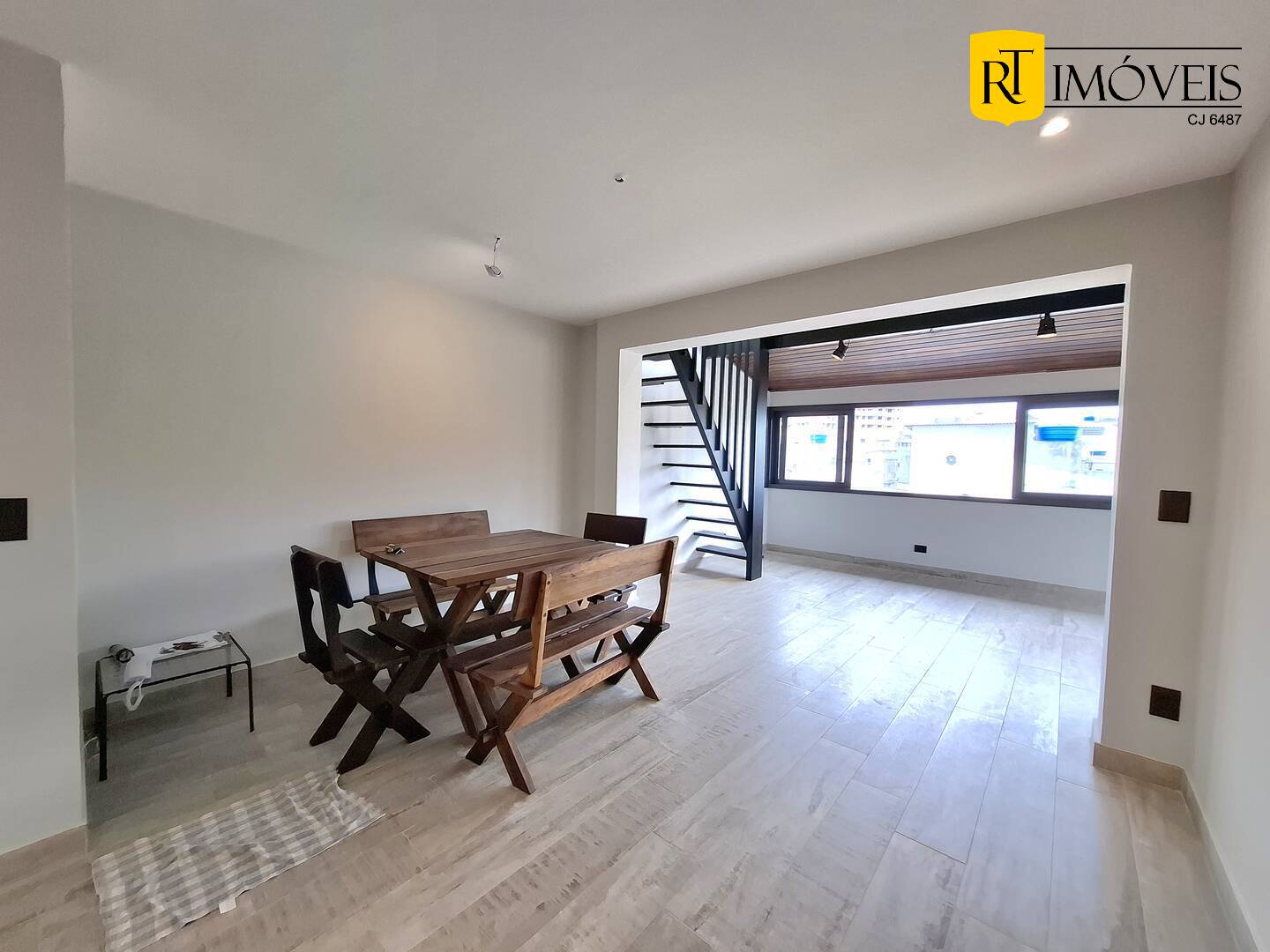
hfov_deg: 106.2
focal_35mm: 13
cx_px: 635
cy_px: 476
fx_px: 477
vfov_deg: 89.9
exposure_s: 1/60.2
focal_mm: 1.74
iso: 40
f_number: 2.2
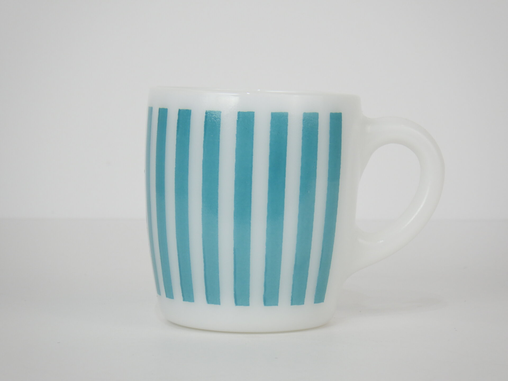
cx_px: 254
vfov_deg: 12.9
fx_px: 1688
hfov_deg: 17.1
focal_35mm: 115
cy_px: 190
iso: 125
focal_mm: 20.6
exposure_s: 1/60
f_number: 5.2
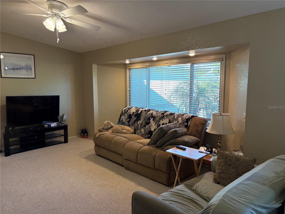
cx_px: 142
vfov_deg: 53.1
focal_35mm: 26
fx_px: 214
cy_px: 107
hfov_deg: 67.3
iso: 160
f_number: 1.6
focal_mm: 5.96
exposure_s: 1/120
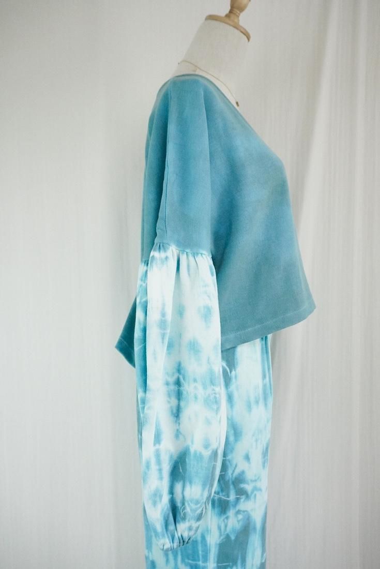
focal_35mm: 30
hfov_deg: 43.7
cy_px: 284
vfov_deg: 61.9
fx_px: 474
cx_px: 190
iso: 5000
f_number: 6.3
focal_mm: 20
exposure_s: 1/500
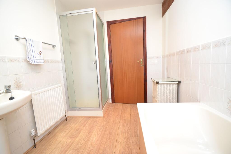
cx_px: 116
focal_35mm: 15
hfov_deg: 100.4
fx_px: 96
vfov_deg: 77.3
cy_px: 77
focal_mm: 10
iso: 560
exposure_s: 1/60
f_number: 3.5
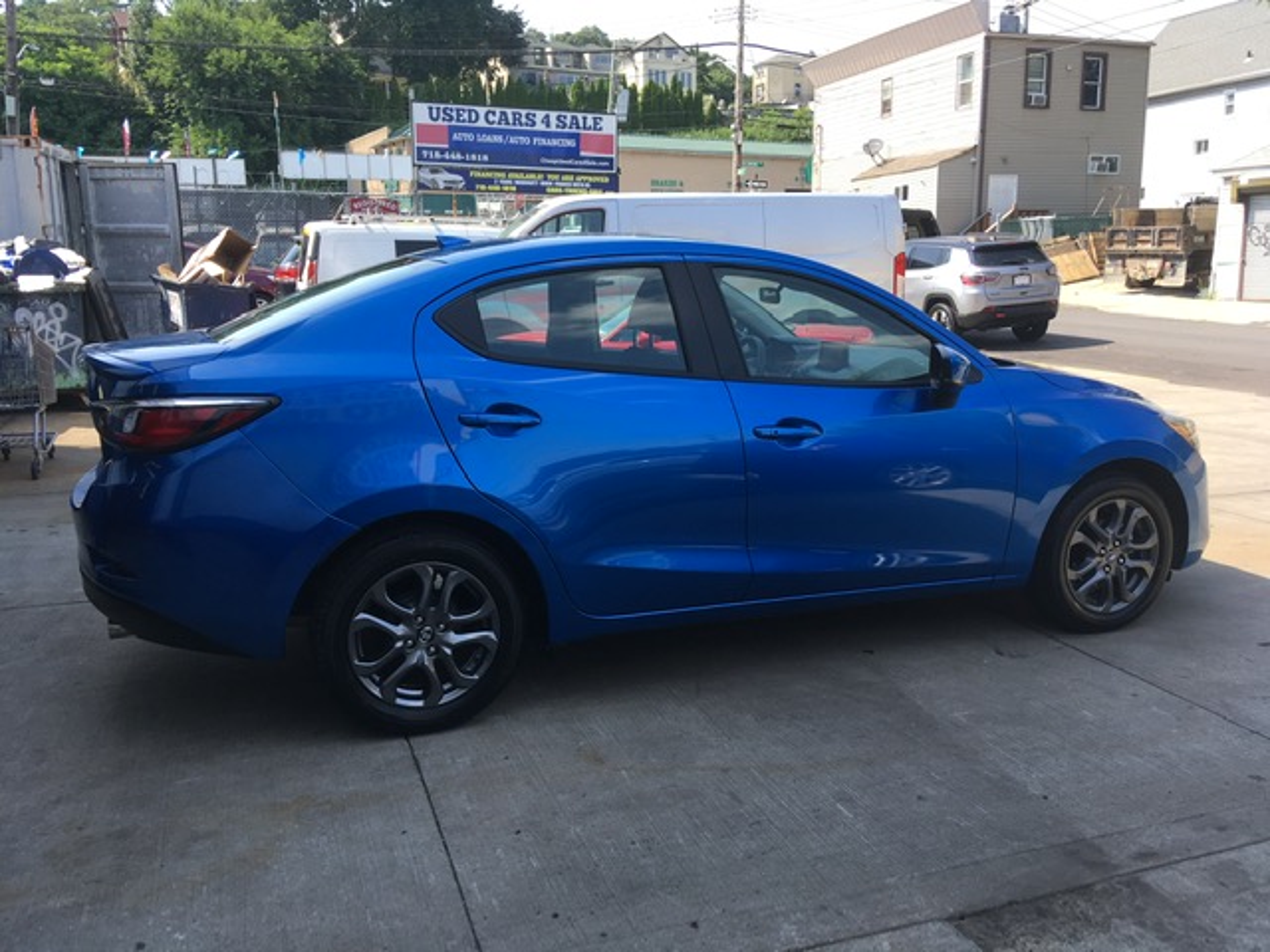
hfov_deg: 61.7
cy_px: 476
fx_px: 1064
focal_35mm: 29
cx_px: 635
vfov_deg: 48.2
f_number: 2.2
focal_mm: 4.15
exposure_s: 1/478
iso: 25
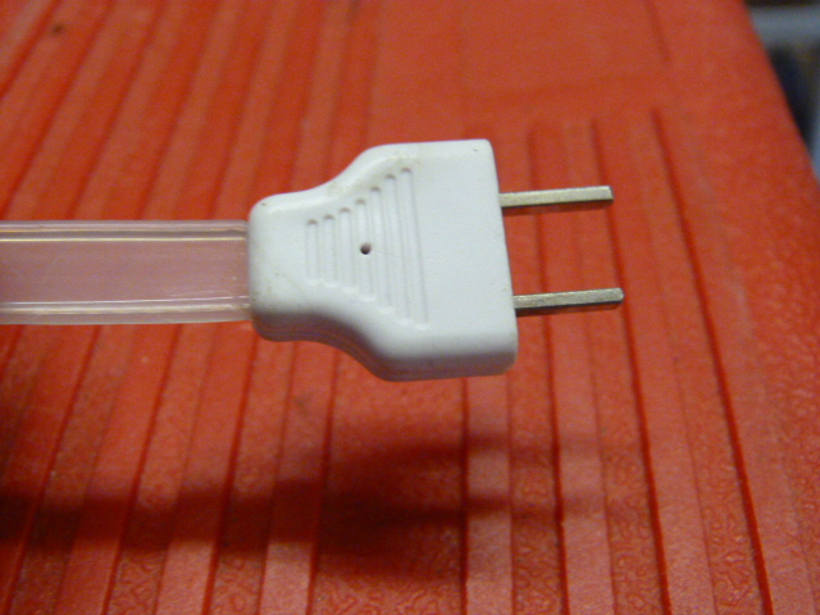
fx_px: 924
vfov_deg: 36.8
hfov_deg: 47.9
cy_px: 308
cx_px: 410
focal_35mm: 39
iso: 800
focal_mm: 7.1
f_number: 3.1
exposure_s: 1/40
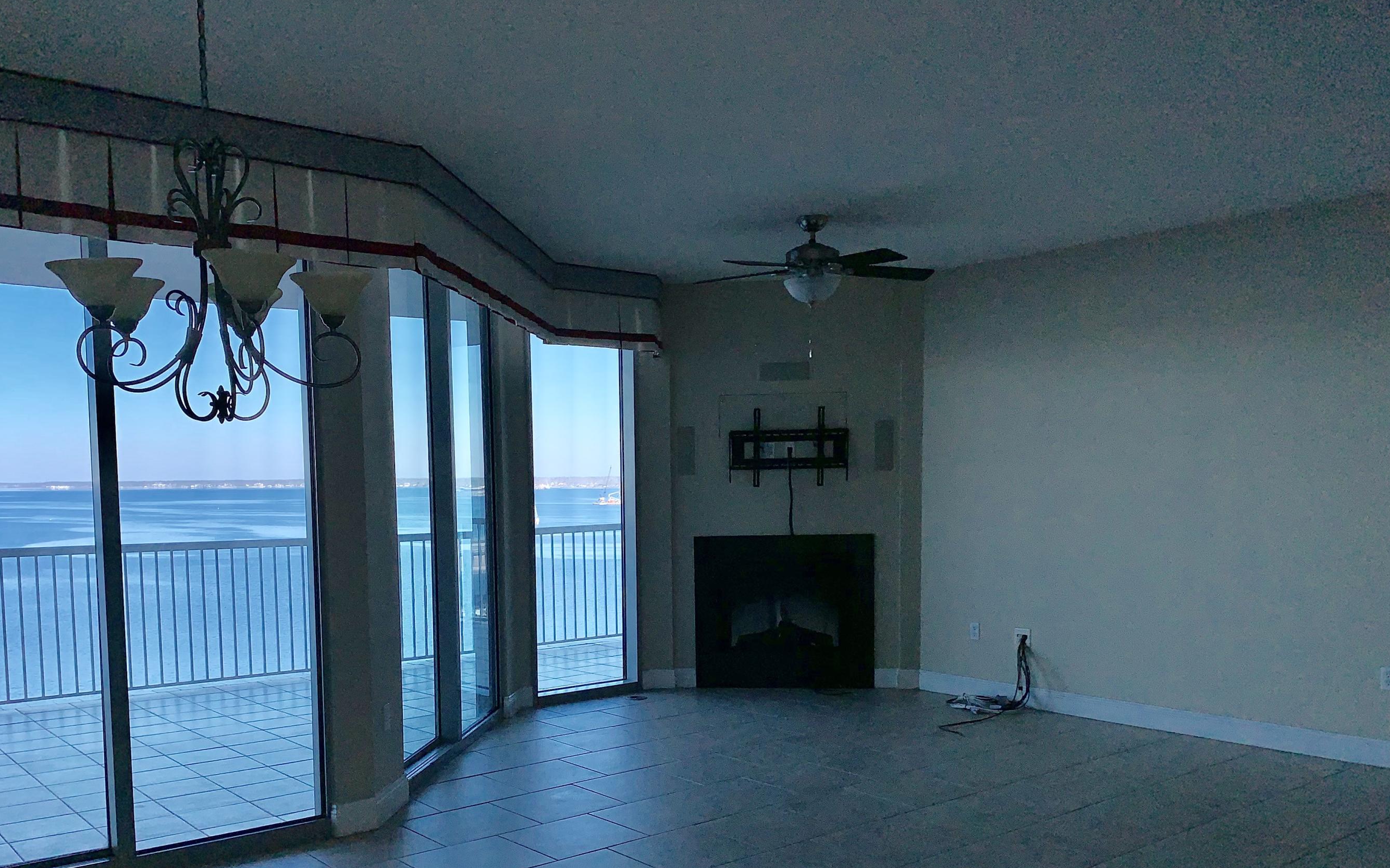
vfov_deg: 40.1
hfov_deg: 61.2
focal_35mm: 31
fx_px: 1174
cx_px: 672
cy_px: 574
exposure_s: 1/1076
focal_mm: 4.25
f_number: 1.8
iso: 25
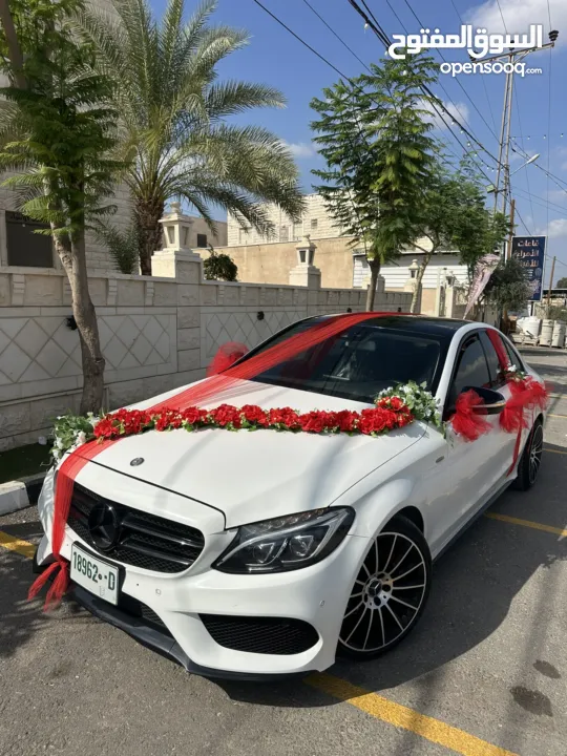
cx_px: 284
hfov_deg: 56.8
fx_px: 524
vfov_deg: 71.6
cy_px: 378
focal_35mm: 24
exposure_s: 1/9709
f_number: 1.78
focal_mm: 6.86
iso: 80
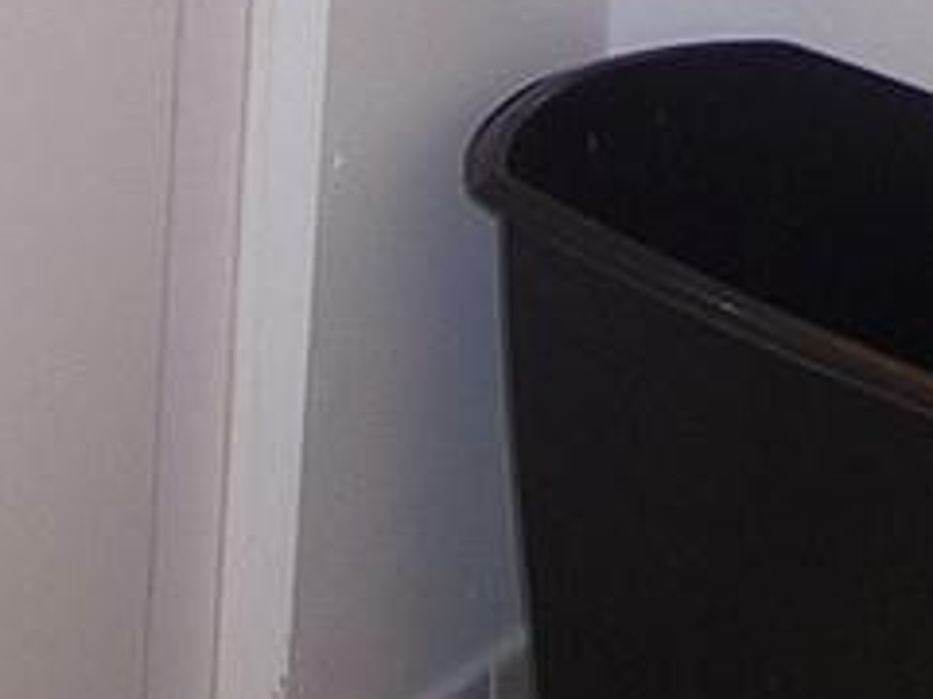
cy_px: -1514
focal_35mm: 187
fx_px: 5040
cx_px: -816
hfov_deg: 9.9
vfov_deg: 7.0
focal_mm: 4.7
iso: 100
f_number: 3.3
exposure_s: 1/40
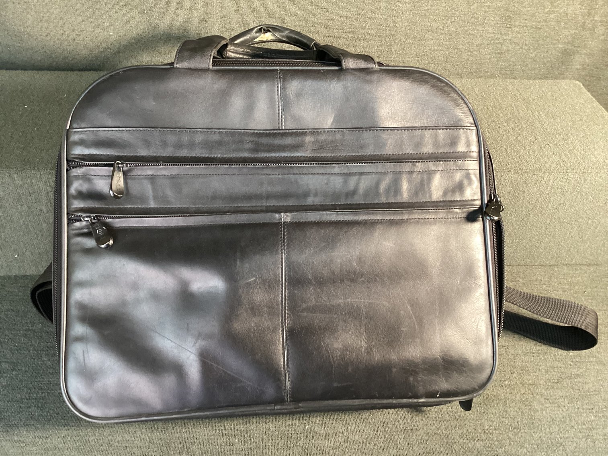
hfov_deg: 58.3
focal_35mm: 31
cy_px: 228
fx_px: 545
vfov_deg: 45.4
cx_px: 304
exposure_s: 1/30
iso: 320
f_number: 2.4
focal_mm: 3.3
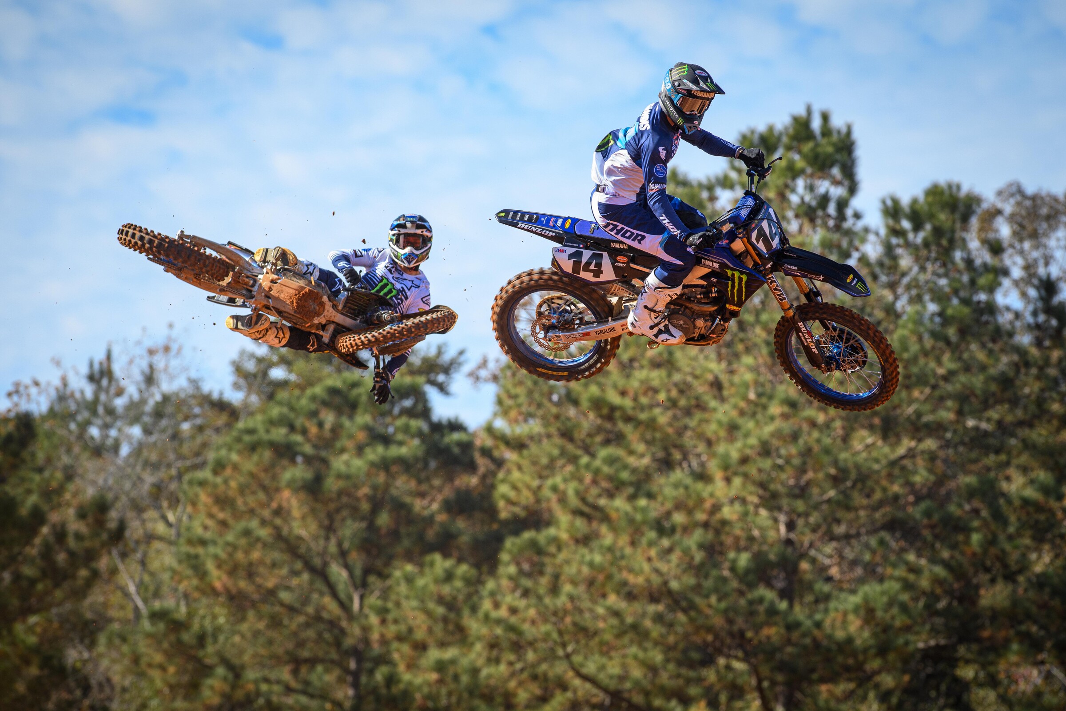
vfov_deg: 4.6
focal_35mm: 300
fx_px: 8883
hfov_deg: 6.9
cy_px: 356
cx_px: 533
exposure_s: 1/1250
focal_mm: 300
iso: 1000
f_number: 7.1
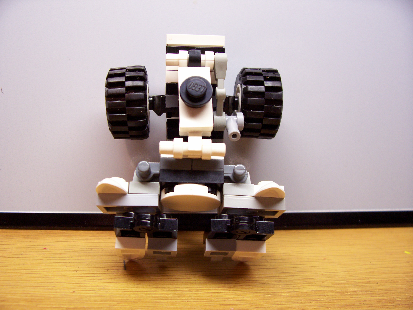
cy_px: 155
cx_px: 206
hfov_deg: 54.0
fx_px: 406
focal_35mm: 34
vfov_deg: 41.8
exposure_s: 1/32
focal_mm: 5.6
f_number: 2.7
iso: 125
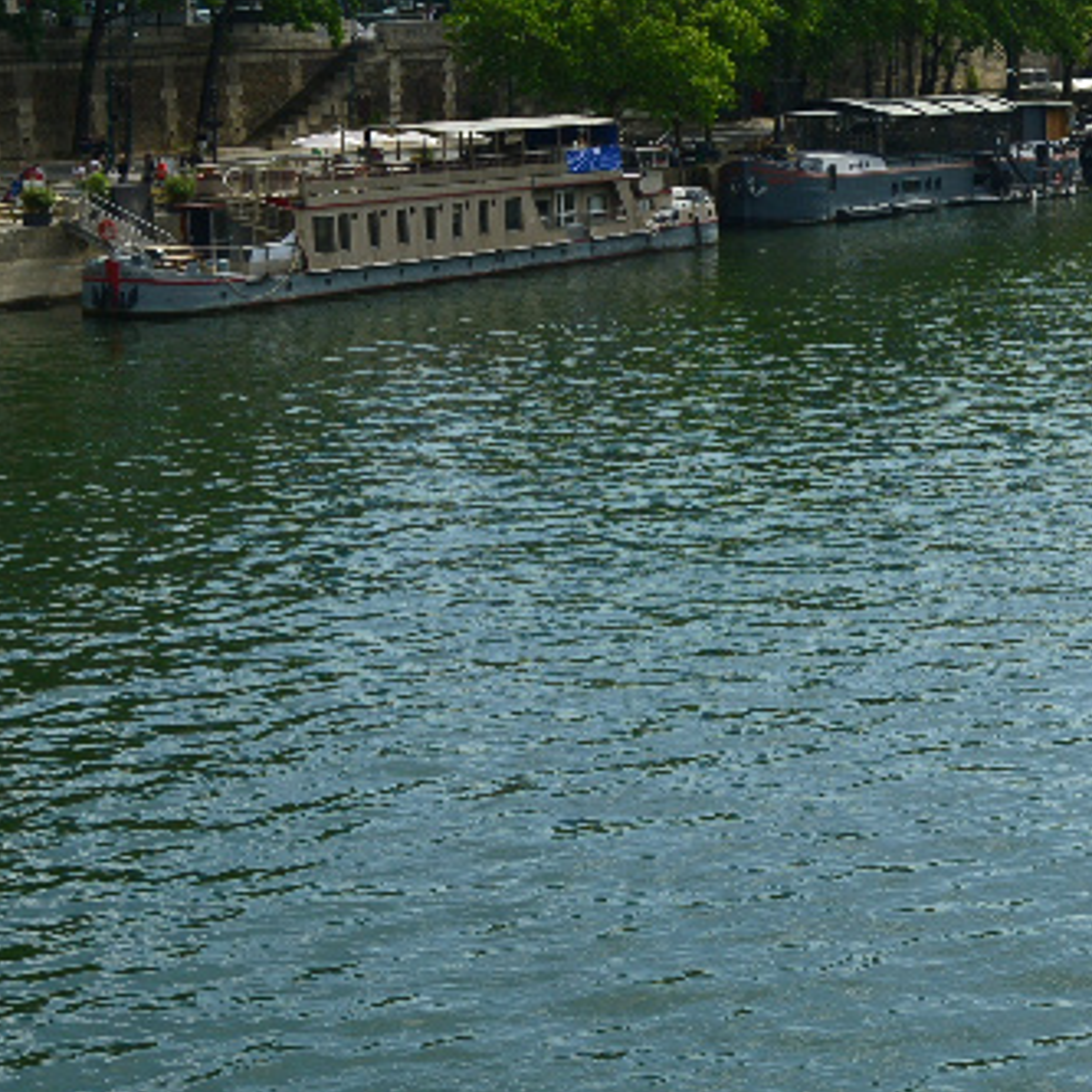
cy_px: 339
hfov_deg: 19.0
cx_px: 1177
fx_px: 3141
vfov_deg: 19.6
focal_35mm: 88
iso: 100
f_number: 5
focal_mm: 16.1
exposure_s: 1/800
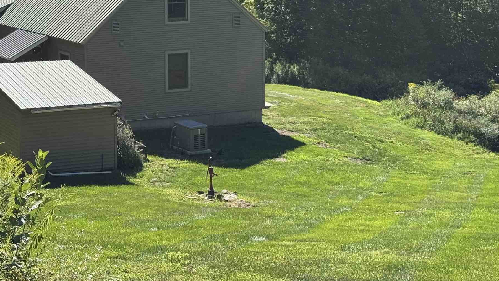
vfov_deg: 13.5
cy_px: 57
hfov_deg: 23.7
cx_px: 140
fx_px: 1178
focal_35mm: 89
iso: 64
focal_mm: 6.76
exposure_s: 1/2415
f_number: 1.78
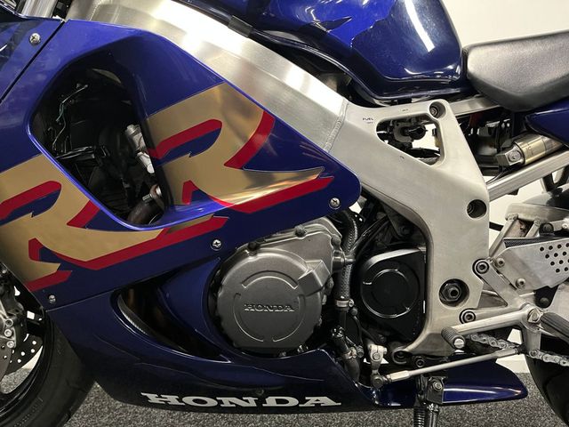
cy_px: 214
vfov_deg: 53.1
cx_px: 284
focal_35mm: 26
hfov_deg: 67.3
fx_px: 427
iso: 400
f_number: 1.6
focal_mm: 5.1
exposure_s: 1/33
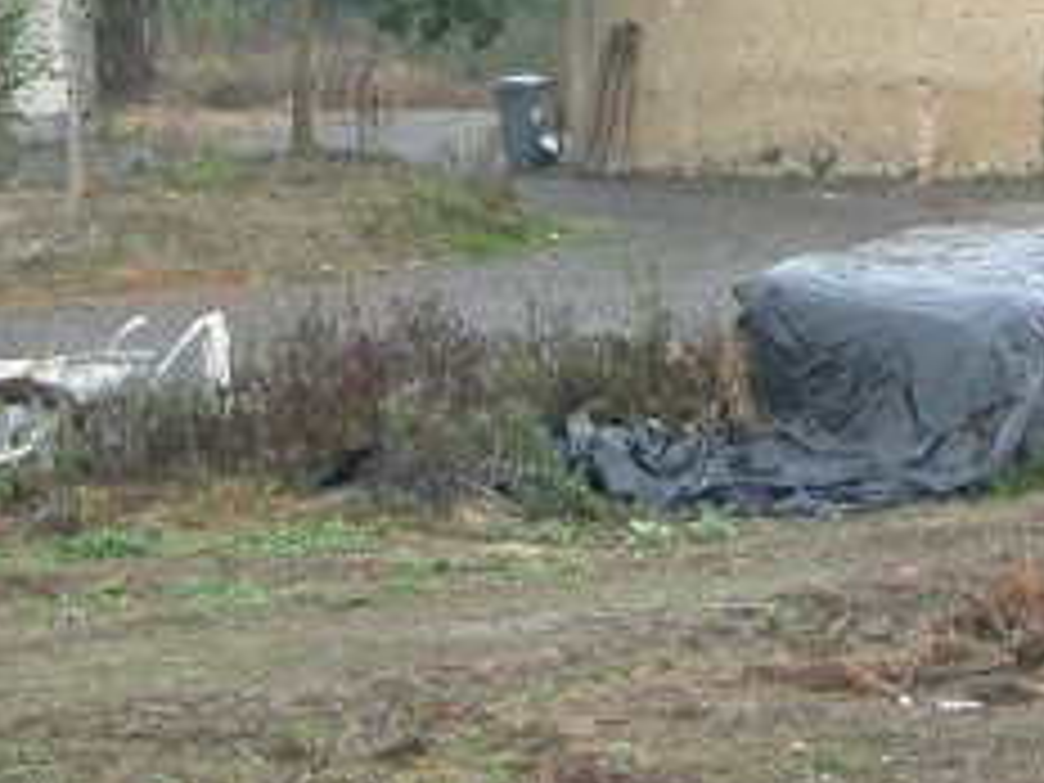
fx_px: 3106
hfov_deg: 19.1
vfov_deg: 14.0
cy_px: -126
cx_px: 508
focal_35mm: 103
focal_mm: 8.9
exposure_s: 1/39.3
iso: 100
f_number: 2.8
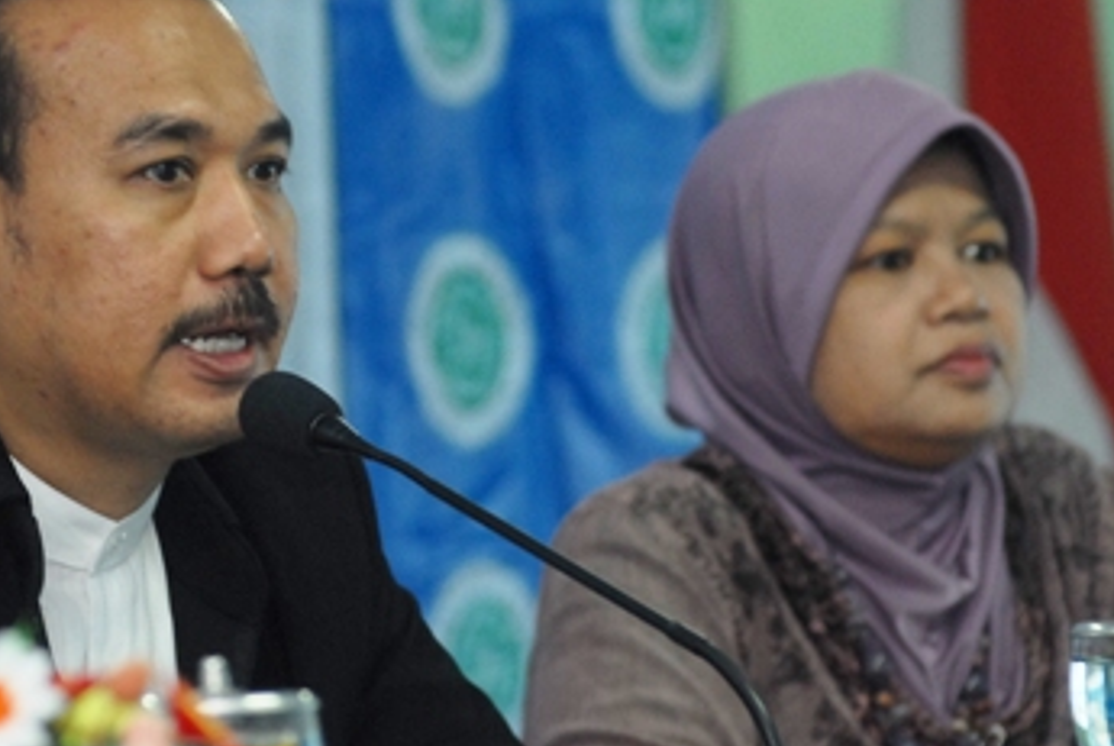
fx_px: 8138
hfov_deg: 7.8
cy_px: 333
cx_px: 423
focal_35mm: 263
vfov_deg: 5.2
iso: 400
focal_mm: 135
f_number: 4
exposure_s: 1/50
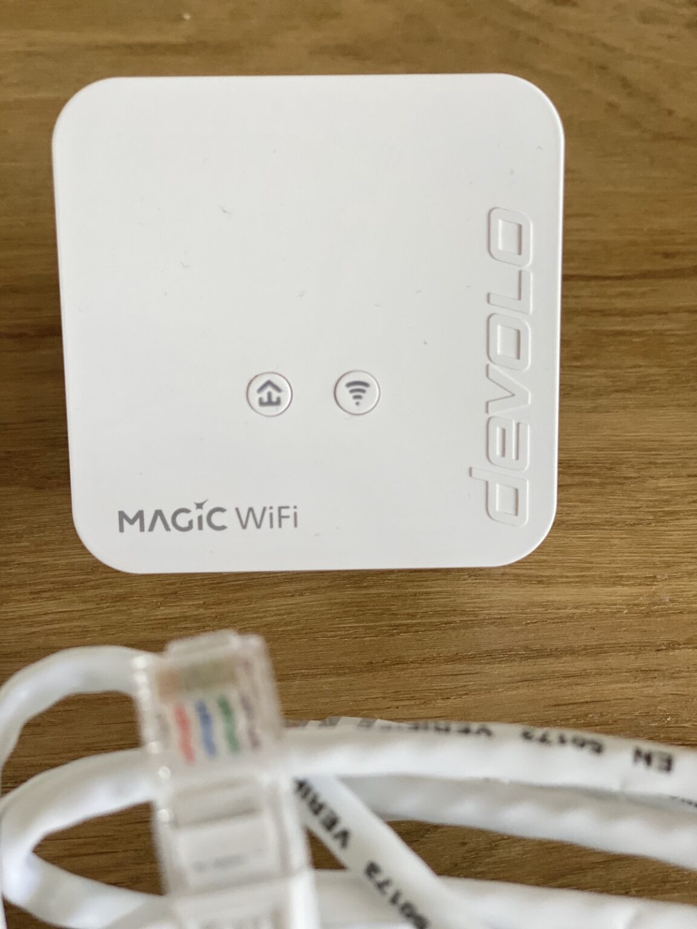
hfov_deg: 28.0
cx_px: 348
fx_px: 1396
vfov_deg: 36.8
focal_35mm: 52
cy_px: 464
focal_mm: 6
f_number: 2
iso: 160
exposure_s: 1/122
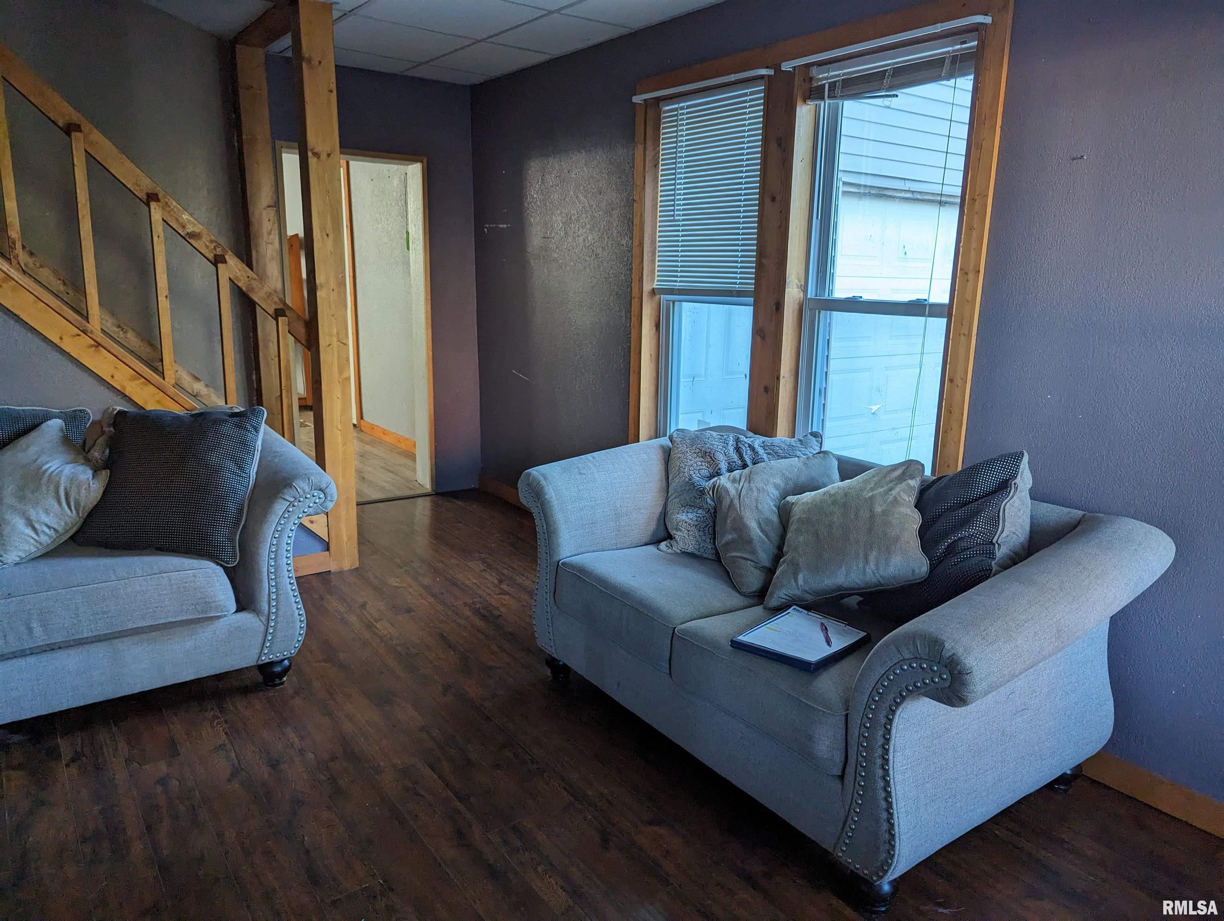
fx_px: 850
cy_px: 460
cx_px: 612
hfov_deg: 71.5
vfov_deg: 56.9
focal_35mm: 24
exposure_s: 1/145
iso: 197
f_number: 1.85
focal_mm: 6.81
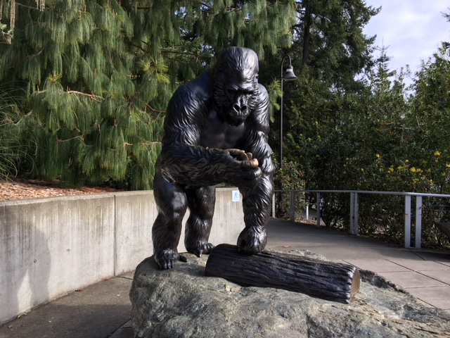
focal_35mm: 29
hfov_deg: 61.7
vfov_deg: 48.2
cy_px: 169
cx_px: 225
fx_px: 377
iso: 25
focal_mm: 4.15
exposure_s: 1/527
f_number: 2.2
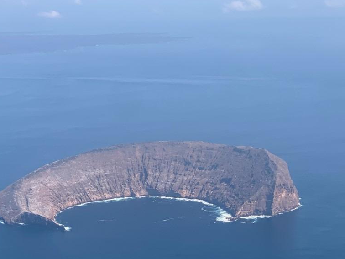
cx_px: 105
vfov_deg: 14.8
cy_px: 208
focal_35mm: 99
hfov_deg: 19.7
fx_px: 987
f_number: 2.4
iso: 16
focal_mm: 6
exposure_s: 1/234
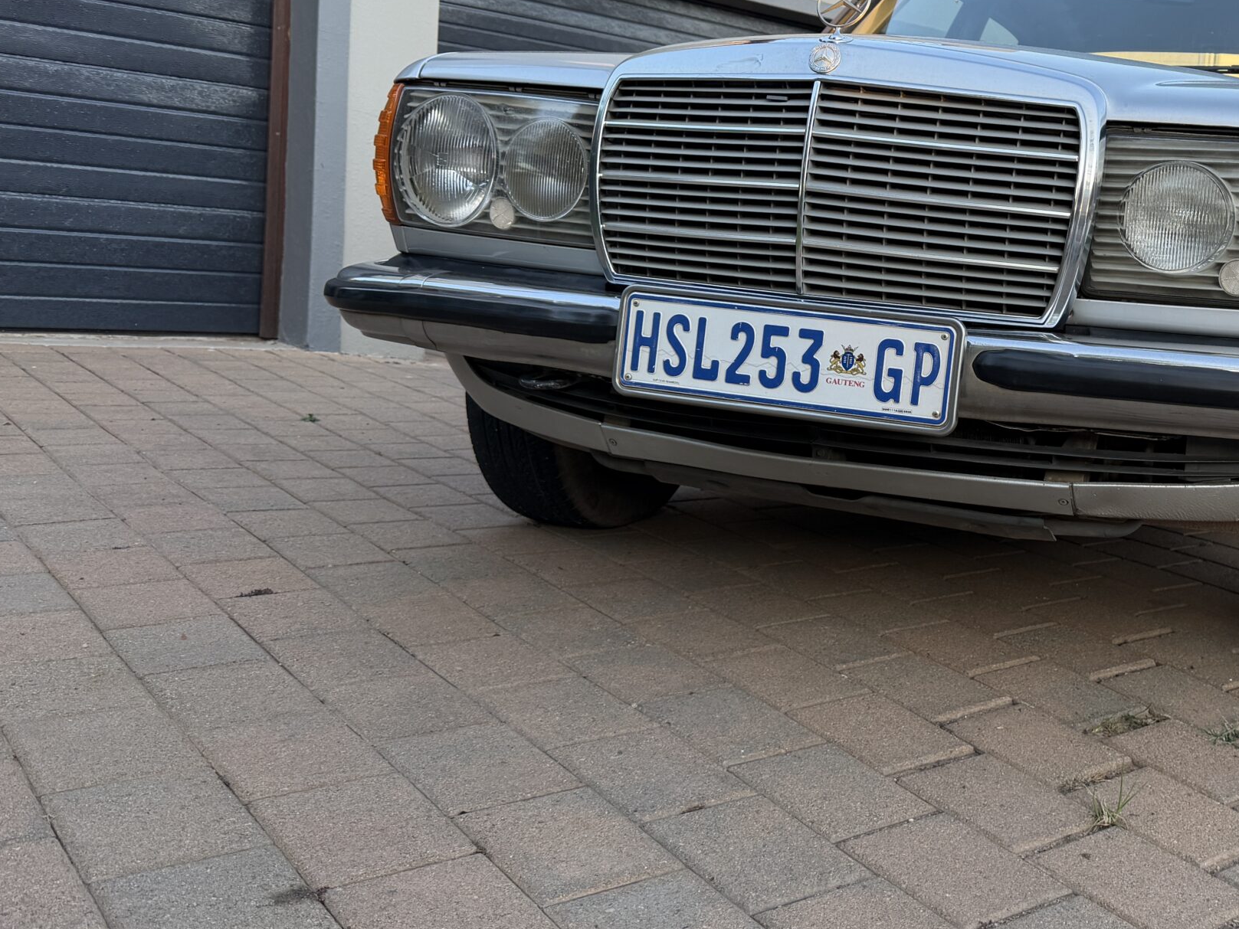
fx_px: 1360
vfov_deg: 37.6
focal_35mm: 38
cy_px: 383
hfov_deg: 46.6
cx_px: 975
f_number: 1.78
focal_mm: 6.76
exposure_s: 1/198
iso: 80
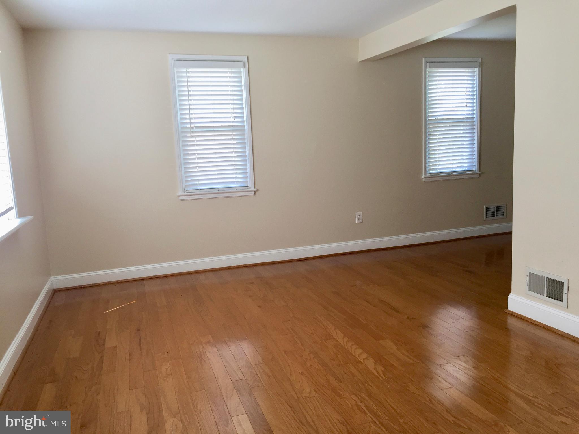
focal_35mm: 29
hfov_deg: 61.7
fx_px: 485
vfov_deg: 48.2
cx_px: 290
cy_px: 217
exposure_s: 1/40
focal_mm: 4.15
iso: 32
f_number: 2.2
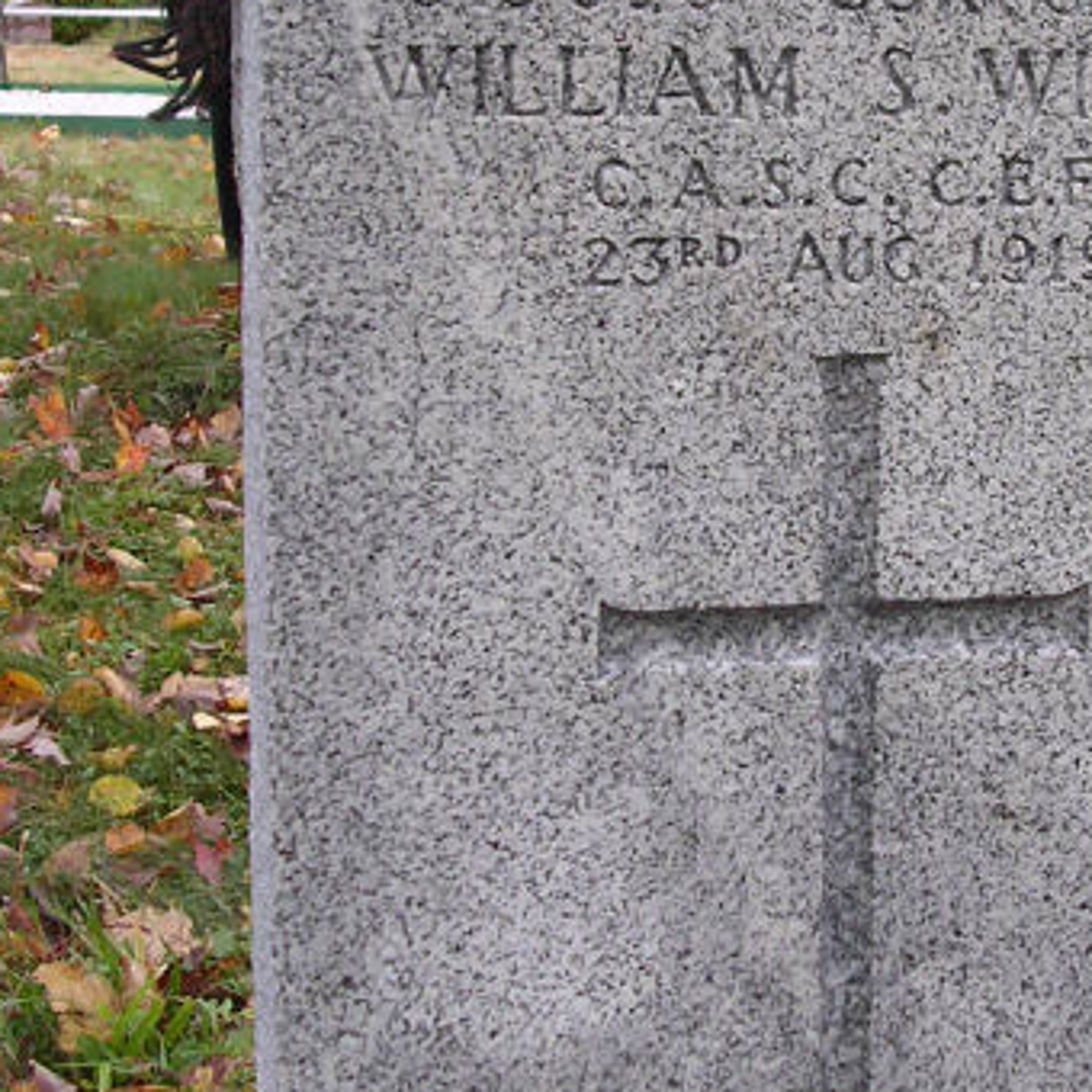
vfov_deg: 21.8
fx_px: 2820
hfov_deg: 21.6
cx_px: 870
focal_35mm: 79
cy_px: 337
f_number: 2.8
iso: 100
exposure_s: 1/89.3
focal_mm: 5.8
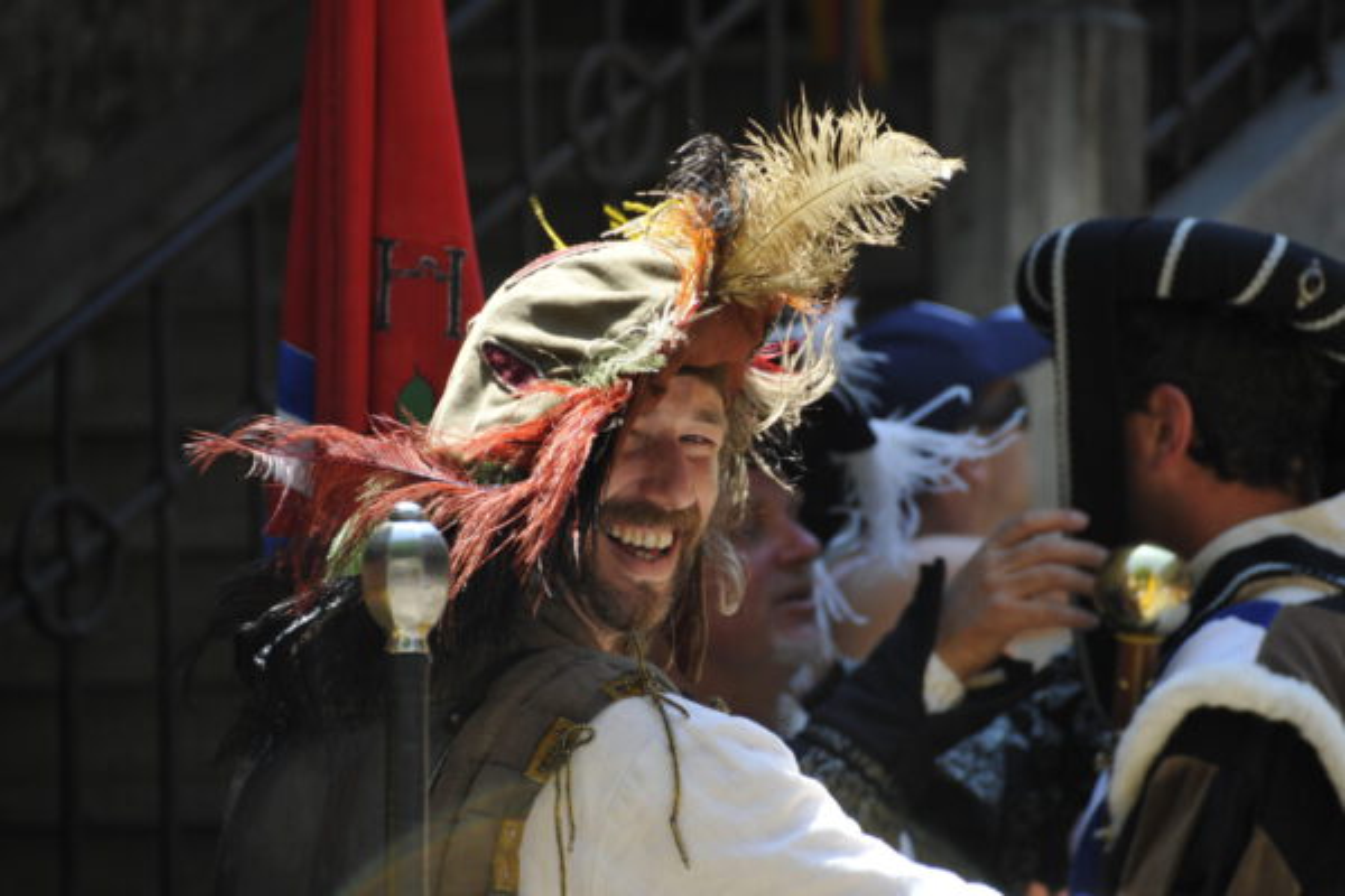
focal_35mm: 300
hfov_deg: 6.9
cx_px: 672
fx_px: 11207
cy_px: 448
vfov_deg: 4.6
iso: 200
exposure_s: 1/250
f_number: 5.6
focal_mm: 200
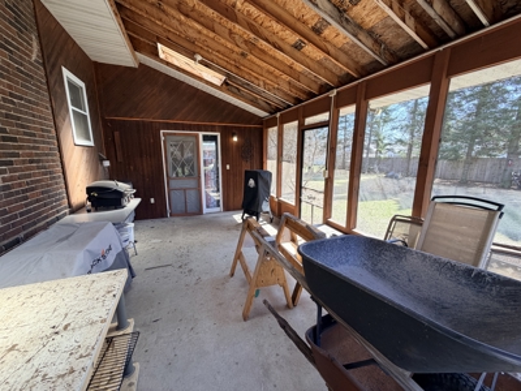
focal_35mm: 14
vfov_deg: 85.7
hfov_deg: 102.1
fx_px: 211
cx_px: 260
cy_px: 196
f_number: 2.2
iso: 80
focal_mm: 2.22
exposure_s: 1/121
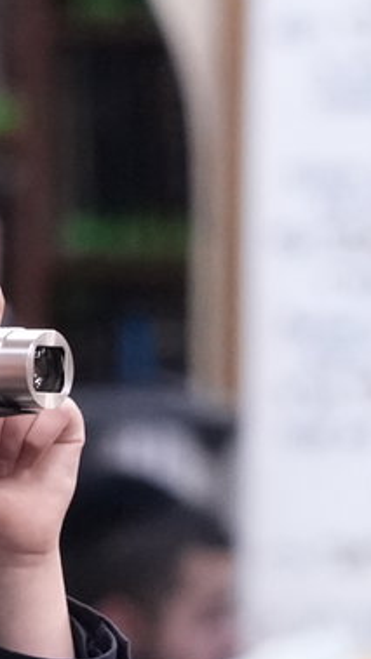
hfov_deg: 1.3
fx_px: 16275
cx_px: -35
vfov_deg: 2.3
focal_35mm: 930
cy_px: 399
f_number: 7.1
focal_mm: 240
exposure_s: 1/320
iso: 10000
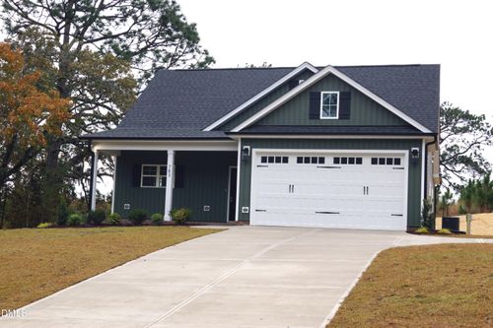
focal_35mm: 52
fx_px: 719
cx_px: 246
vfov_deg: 25.7
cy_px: 164
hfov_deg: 37.9
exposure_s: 1/100
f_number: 10
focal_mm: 35
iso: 100
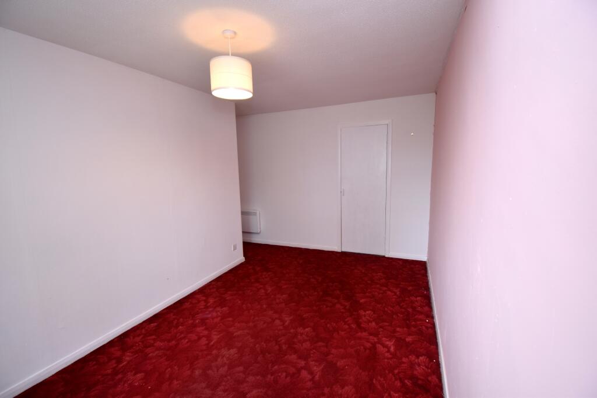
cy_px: 199
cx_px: 298
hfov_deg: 100.4
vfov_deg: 77.3
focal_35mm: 15
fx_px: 249
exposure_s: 1/13
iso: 100
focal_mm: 10
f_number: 4.5
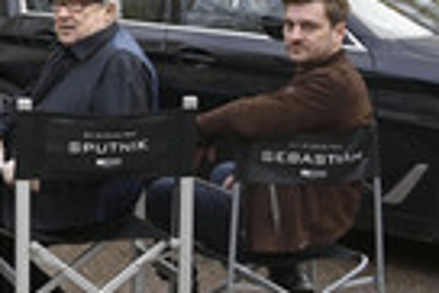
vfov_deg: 12.8
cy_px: 6
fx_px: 1294
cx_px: -182
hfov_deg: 17.6
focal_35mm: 106
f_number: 8
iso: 640
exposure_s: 1/250
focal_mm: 32
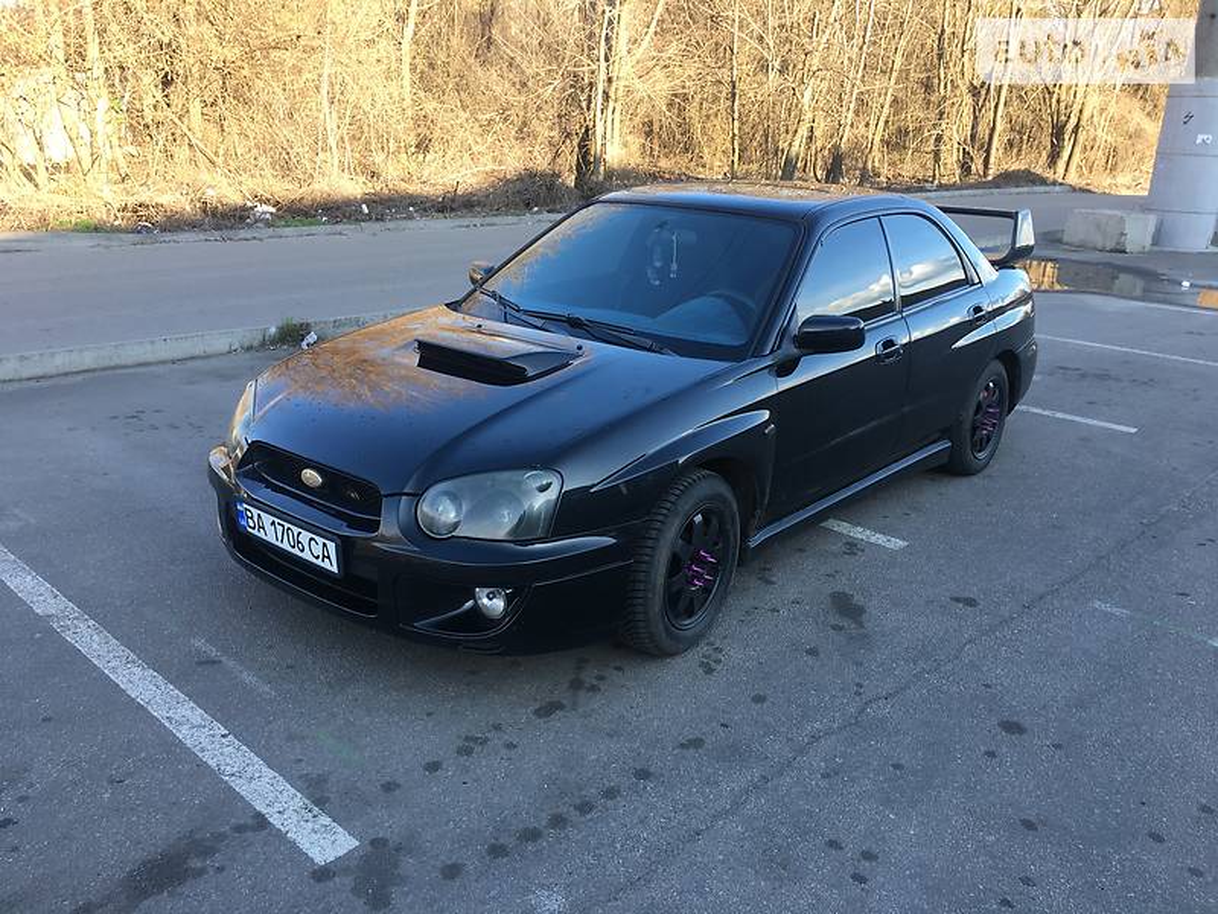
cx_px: 609
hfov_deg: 61.7
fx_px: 1020
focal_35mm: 29
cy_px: 457
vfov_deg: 48.2
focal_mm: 4.2
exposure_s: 1/107
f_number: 2.2
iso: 25
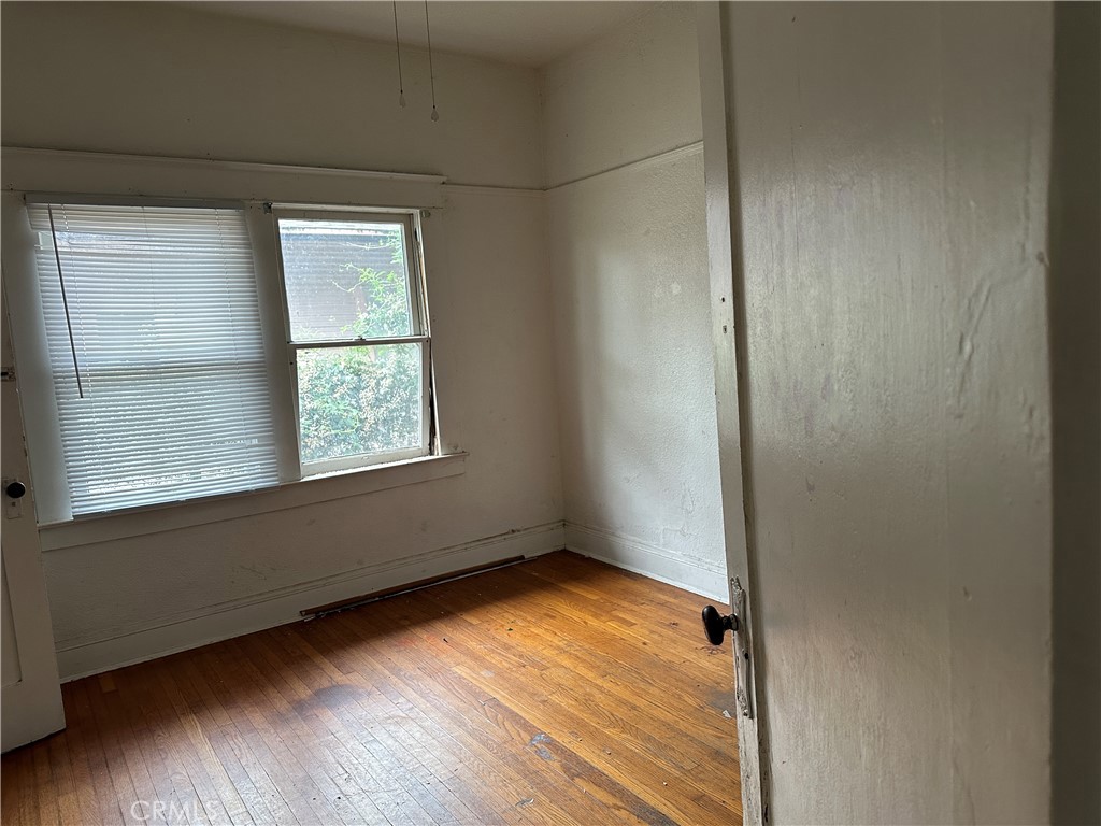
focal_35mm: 24
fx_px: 763
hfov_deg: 71.6
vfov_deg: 56.8
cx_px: 550
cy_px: 413
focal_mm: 6.86
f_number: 1.78
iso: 250
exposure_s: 1/114
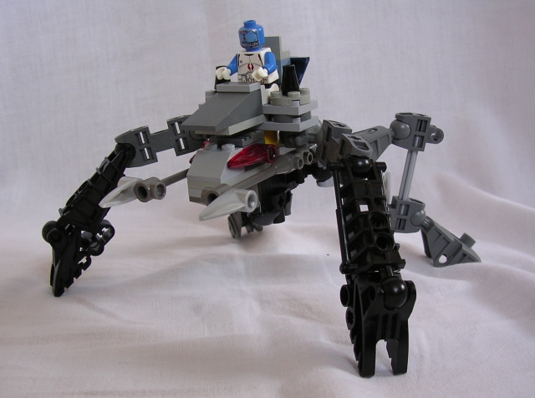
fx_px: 586
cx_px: 268
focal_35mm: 38
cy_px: 199
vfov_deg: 37.5
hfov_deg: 49.1
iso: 100
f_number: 2.8
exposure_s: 1/30.3
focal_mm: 5.8
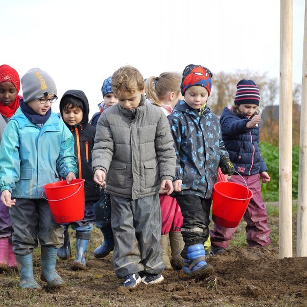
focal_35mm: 171
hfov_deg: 10.2
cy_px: 154
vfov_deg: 10.2
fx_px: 1716
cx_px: 120
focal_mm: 72
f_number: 4.3
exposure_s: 1/500
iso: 250
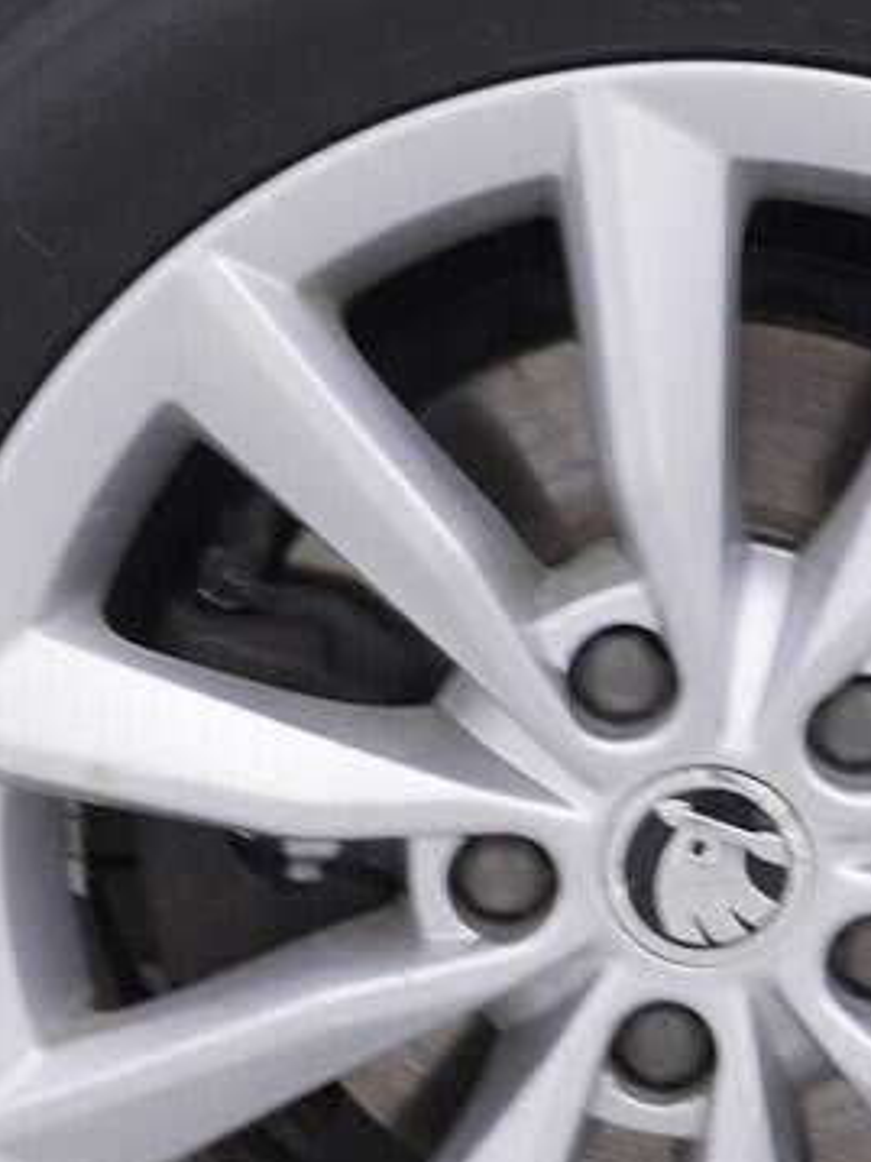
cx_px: 819
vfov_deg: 14.2
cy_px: 822
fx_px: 4666
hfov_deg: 10.6
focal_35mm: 139
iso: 125
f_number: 3.5
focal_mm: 24
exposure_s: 1/60
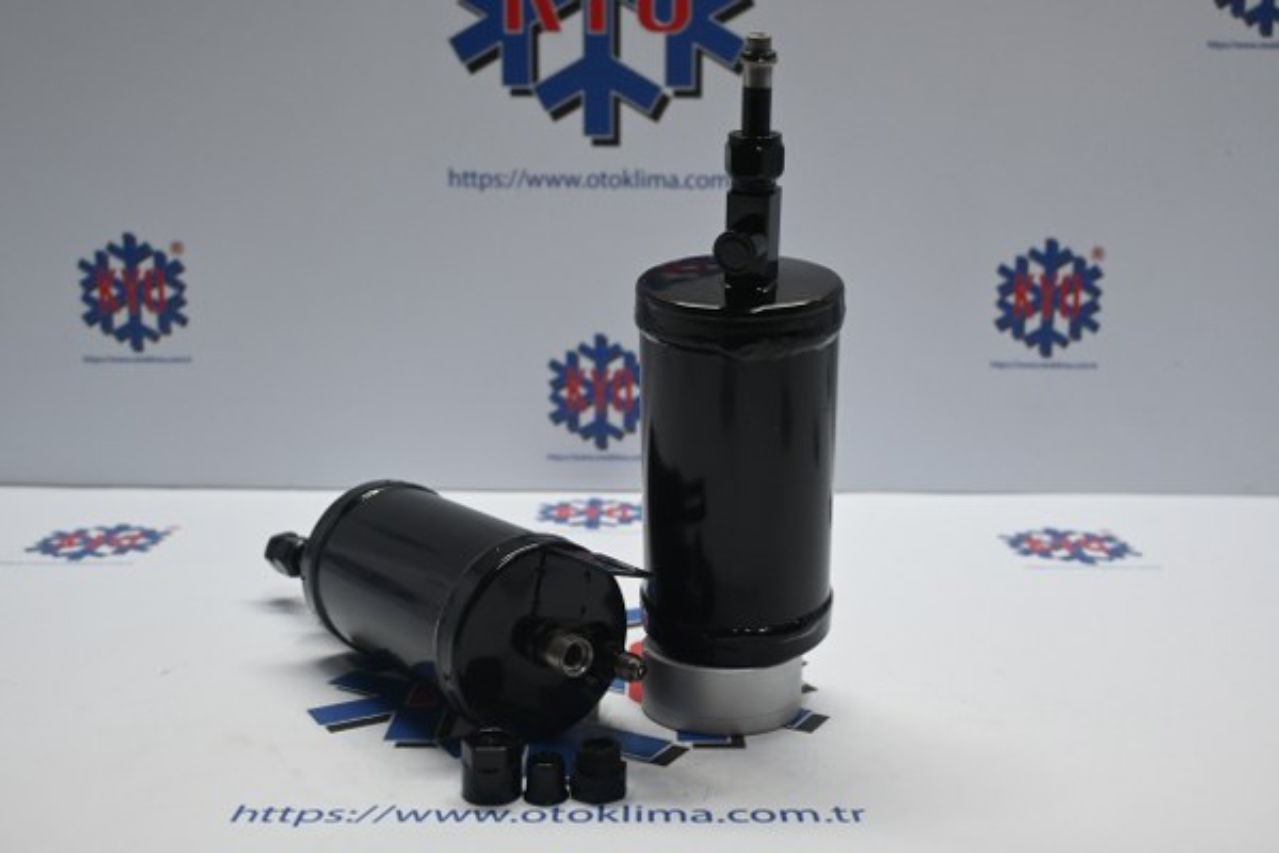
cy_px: 426
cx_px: 640
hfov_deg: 52.2
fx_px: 1306
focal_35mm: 37
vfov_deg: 36.2
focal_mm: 24.5
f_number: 4.2
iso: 900
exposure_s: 1/125
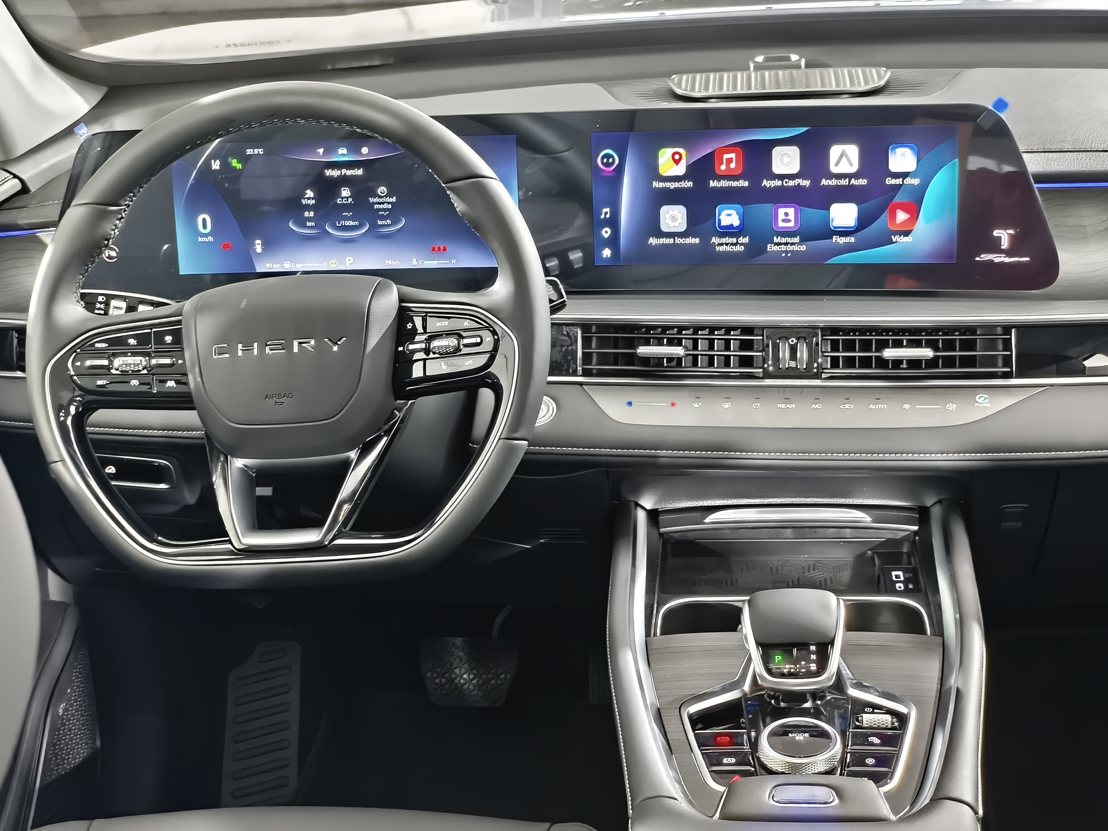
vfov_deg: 25.7
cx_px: 554
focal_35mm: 57
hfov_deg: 33.8
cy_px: 416
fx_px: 1824
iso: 10000
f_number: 1.9
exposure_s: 1/14.3
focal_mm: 7.1
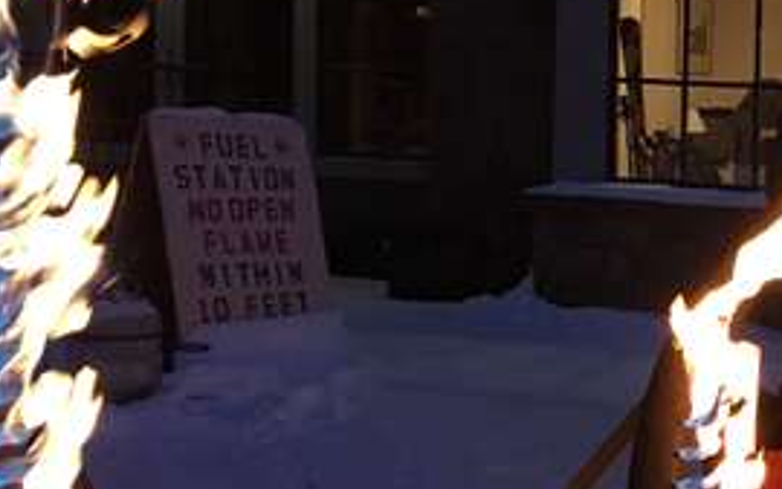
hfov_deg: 20.6
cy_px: 269
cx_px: 1043
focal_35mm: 91
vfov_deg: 14.4
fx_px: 1940
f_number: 2.2
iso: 125
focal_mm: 4.15
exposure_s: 1/30
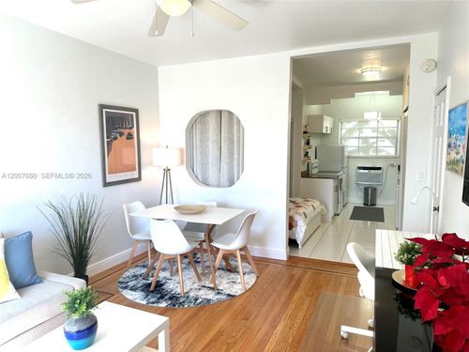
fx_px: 325
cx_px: 234
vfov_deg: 56.8
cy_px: 176
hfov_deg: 71.6
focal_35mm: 24
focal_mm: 6.86
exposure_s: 1/193
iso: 64
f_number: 1.78
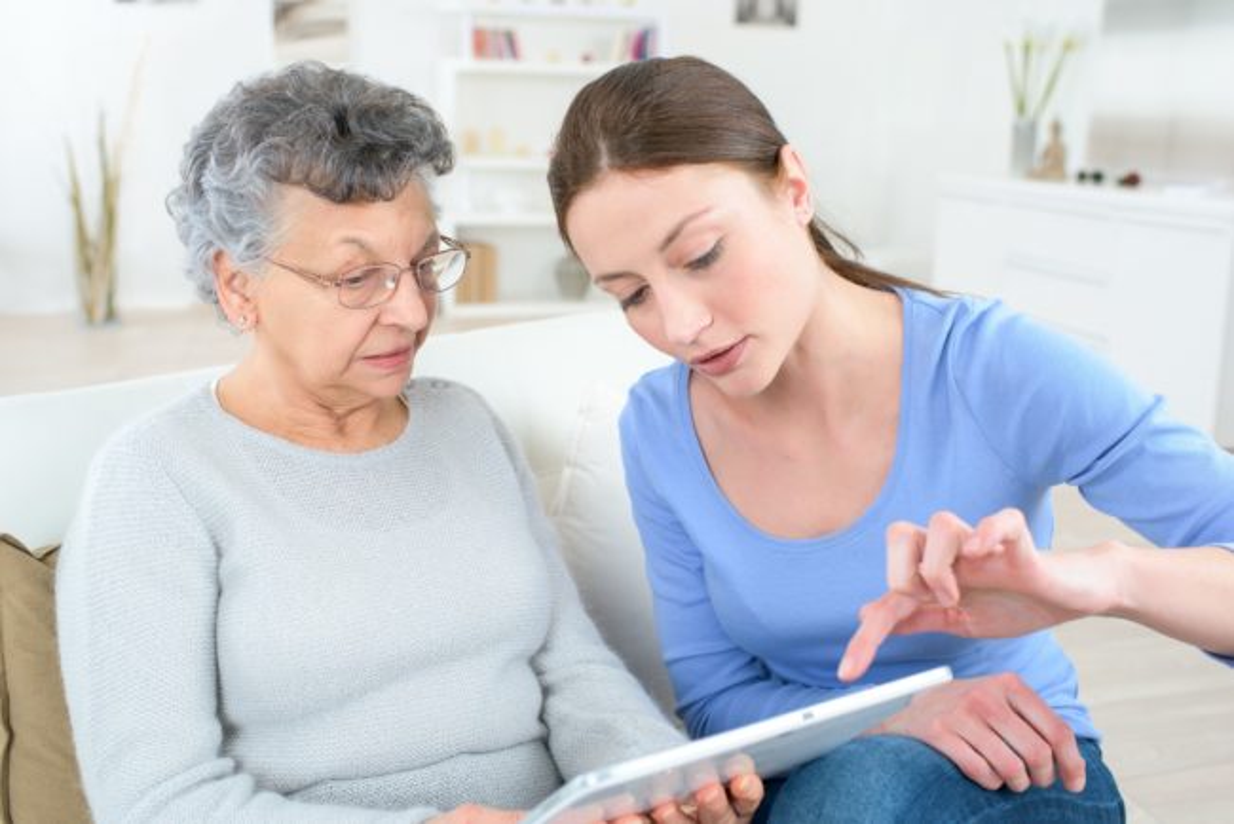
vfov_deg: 37.9
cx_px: 617
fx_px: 1200
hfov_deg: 54.4
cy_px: 412
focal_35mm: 35
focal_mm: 35
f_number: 4
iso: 100
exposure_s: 1/125
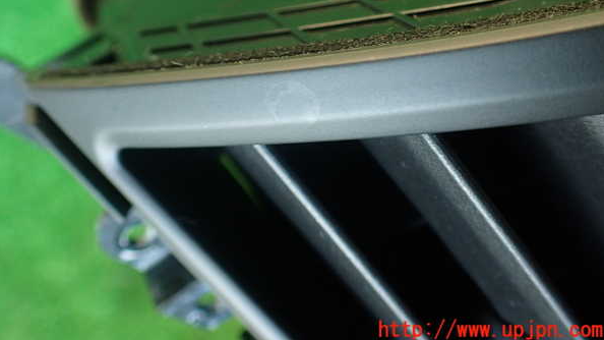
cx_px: 303
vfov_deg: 35.3
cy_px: 114
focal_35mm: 33
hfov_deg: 59.5
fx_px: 528
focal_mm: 5.4
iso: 320
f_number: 2.3
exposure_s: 1/30
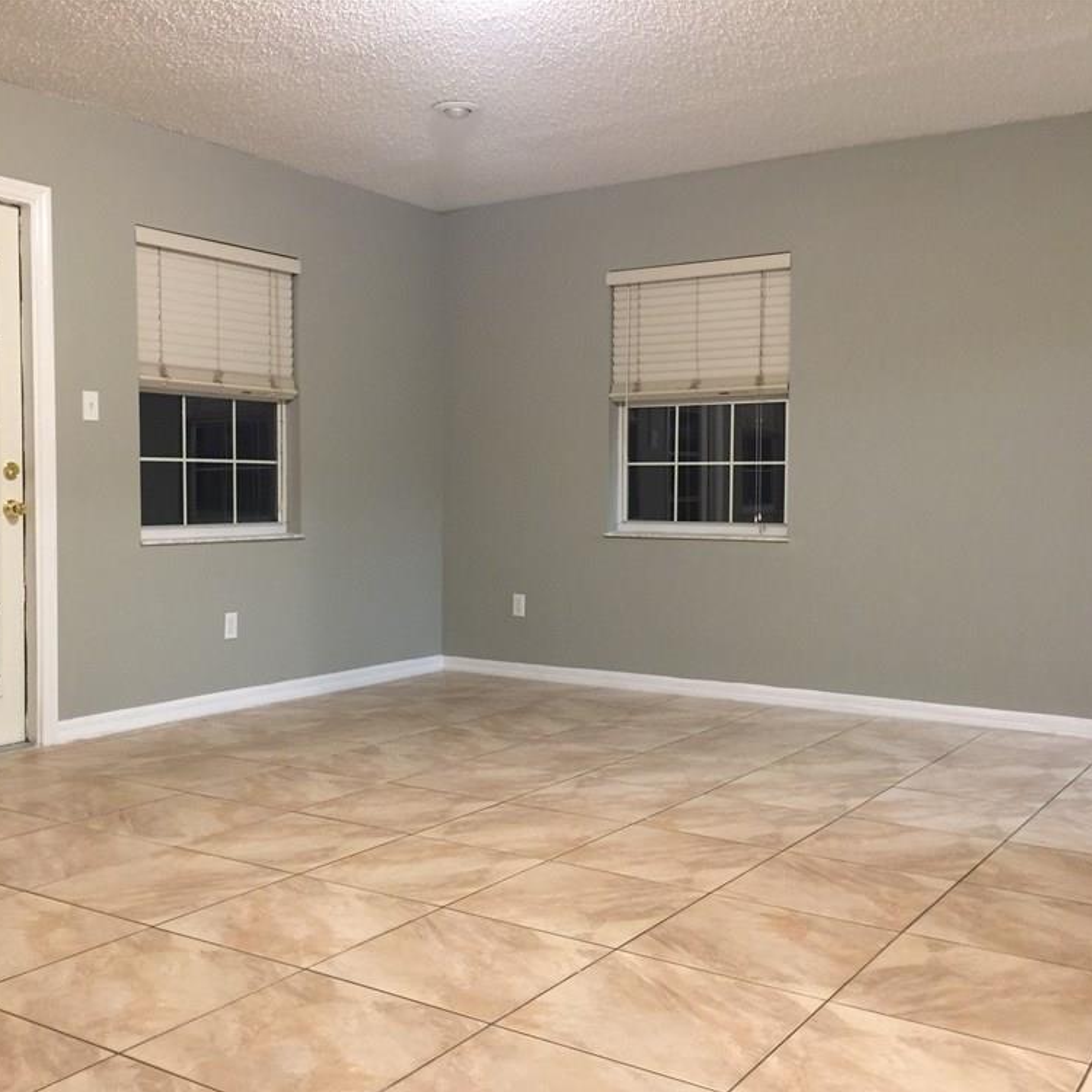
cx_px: 480
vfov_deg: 47.2
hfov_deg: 47.1
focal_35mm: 35
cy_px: 556
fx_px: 1249
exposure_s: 1/4
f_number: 2.2
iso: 64
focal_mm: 4.15
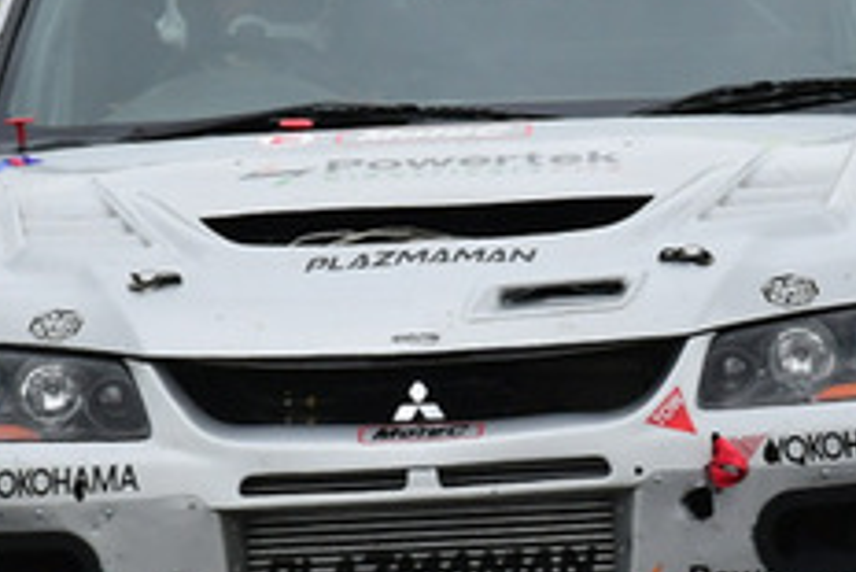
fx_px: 61620
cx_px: 417
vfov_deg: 0.5
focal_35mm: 2590
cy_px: 137
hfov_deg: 0.8
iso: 800
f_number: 11
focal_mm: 500
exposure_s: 1/640
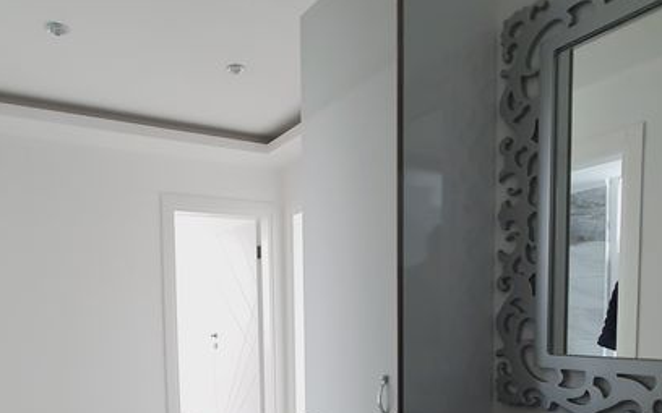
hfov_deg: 67.5
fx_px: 487
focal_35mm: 27
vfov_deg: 43.1
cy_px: 350
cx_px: 255
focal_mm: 1.8
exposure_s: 1/50
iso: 200
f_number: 2.2
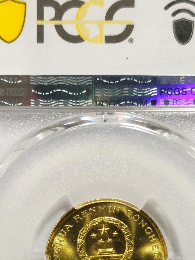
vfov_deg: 18.6
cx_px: 104
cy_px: 189
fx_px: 789
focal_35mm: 105
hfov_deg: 14.1
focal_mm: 5.56
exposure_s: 1/100
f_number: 16
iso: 125
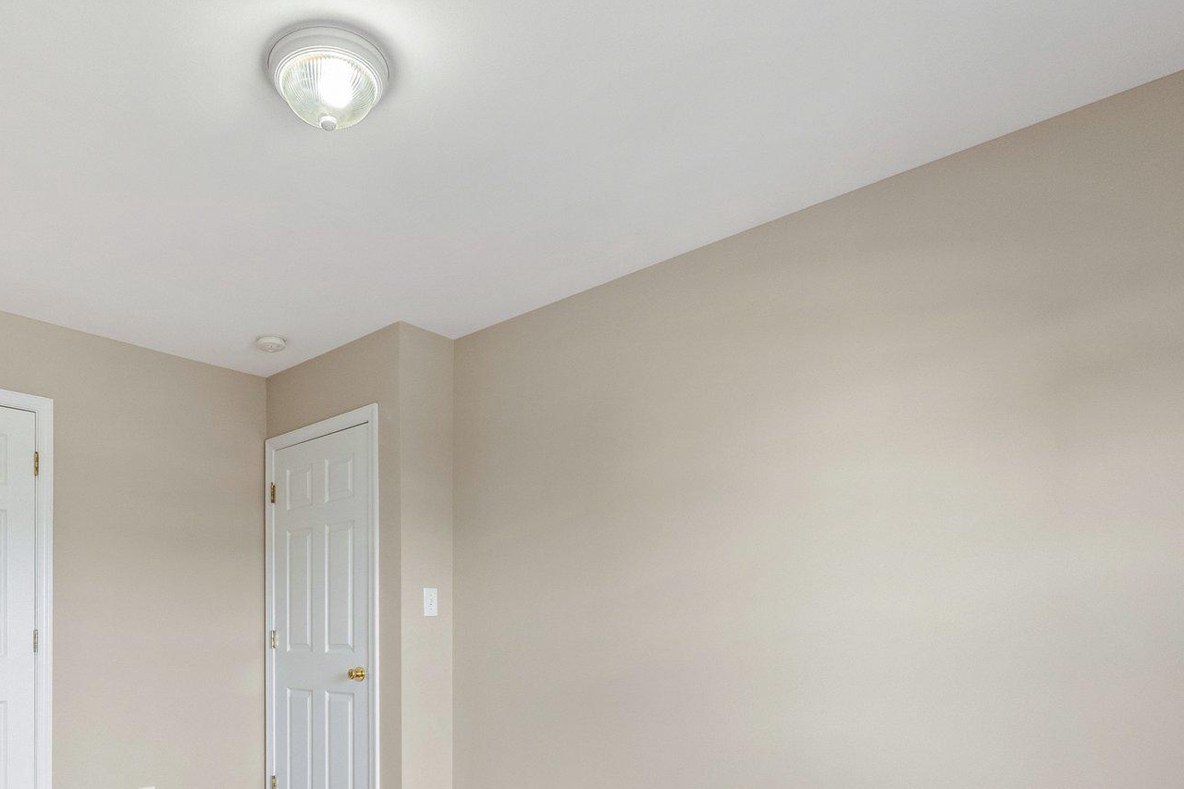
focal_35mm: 24
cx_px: 442
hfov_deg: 72.5
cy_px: 630
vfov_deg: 50.0
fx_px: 789
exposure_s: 1/8
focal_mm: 10
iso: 640
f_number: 8
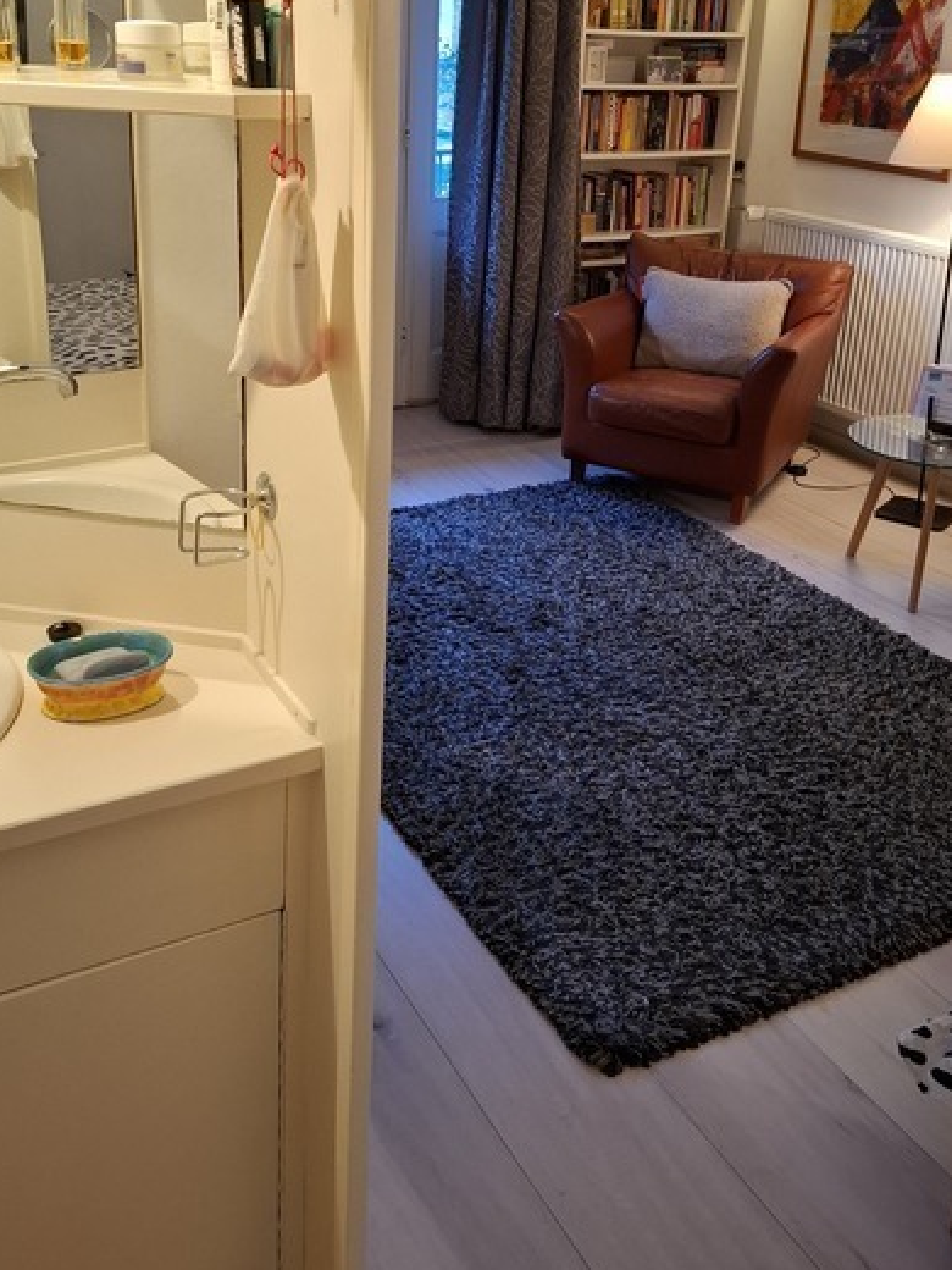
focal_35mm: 34
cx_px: 452
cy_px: 479
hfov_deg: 41.8
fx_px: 1247
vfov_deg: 53.4
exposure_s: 1/33
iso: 320
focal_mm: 5.54
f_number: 1.8
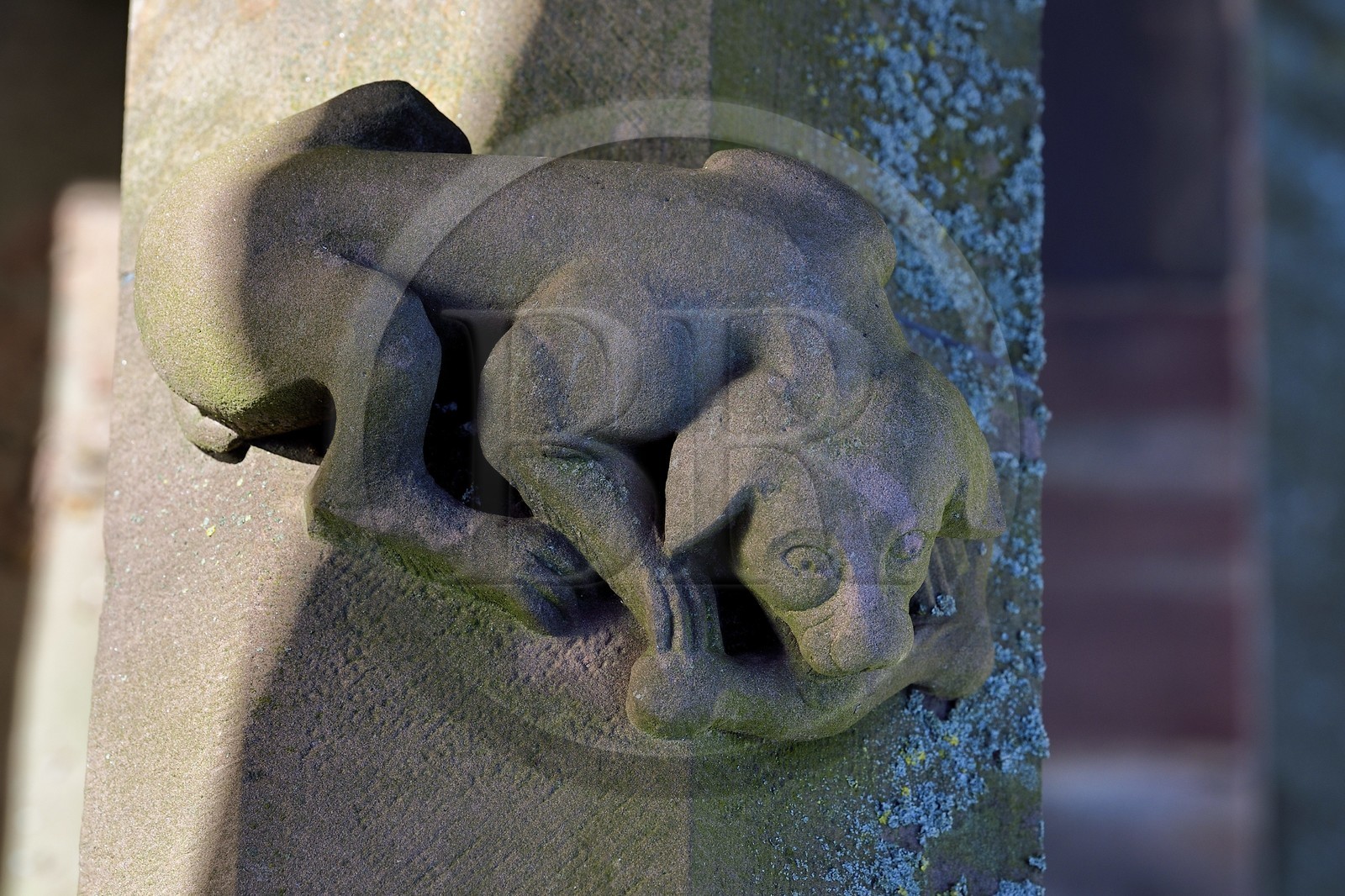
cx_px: 672
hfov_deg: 10.3
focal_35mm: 200
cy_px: 448
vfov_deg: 6.9
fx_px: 7470
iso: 200
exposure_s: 1/250
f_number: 5.6
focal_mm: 200
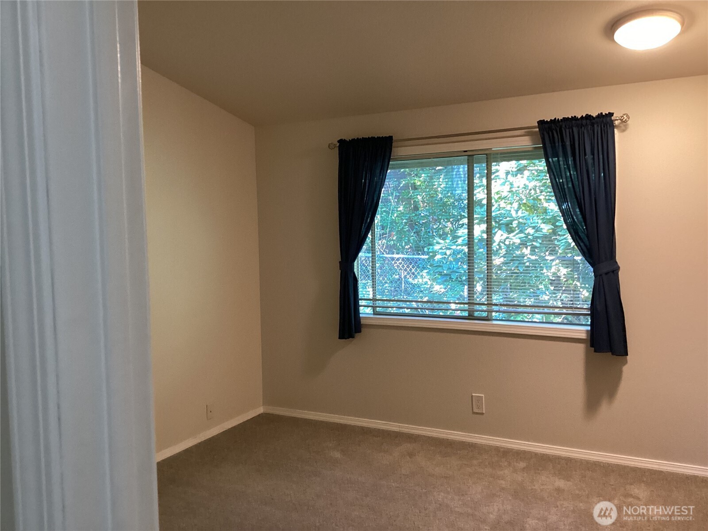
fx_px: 634
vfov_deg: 45.4
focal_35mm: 31
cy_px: 266
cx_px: 354
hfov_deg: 58.4
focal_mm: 3.3
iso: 250
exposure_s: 1/60
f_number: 2.4
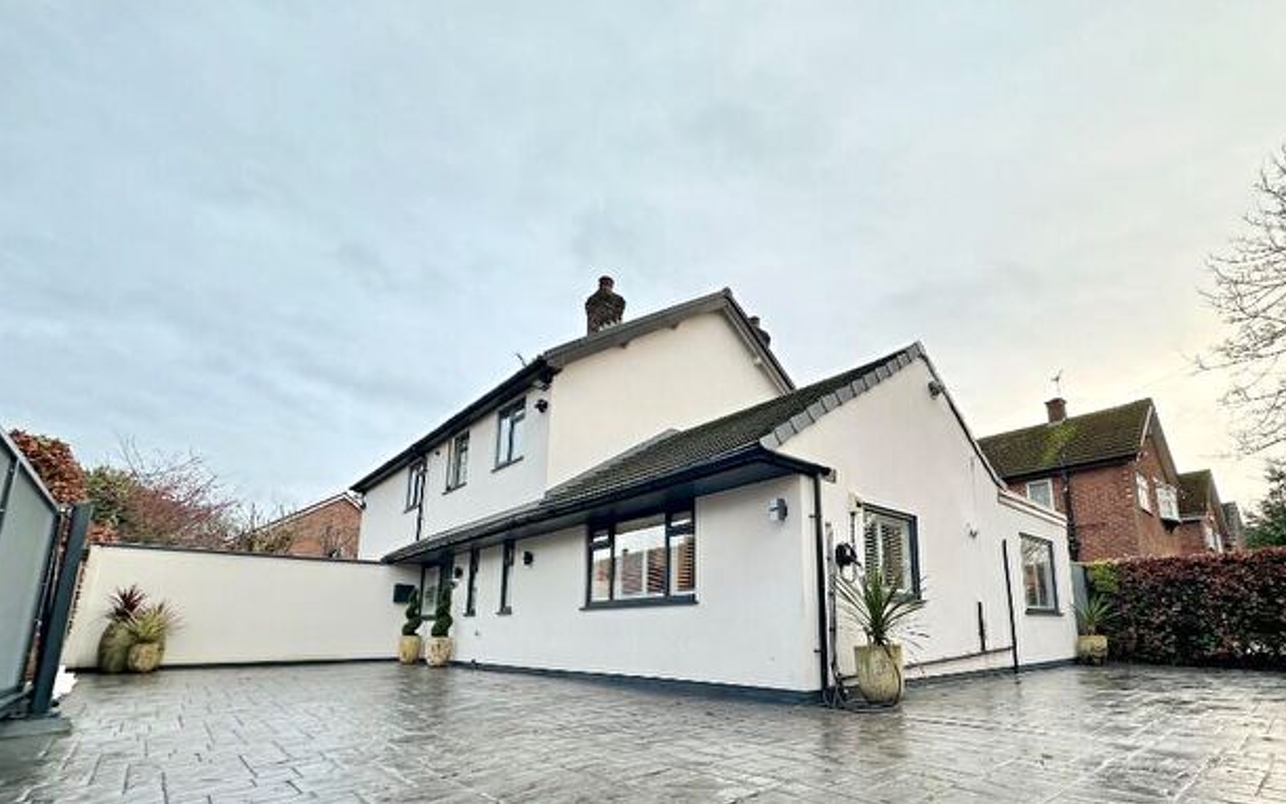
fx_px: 596
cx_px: 720
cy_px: 515
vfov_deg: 66.7
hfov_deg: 93.9
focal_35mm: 17
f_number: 2.2
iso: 40
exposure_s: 1/205
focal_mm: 2.22
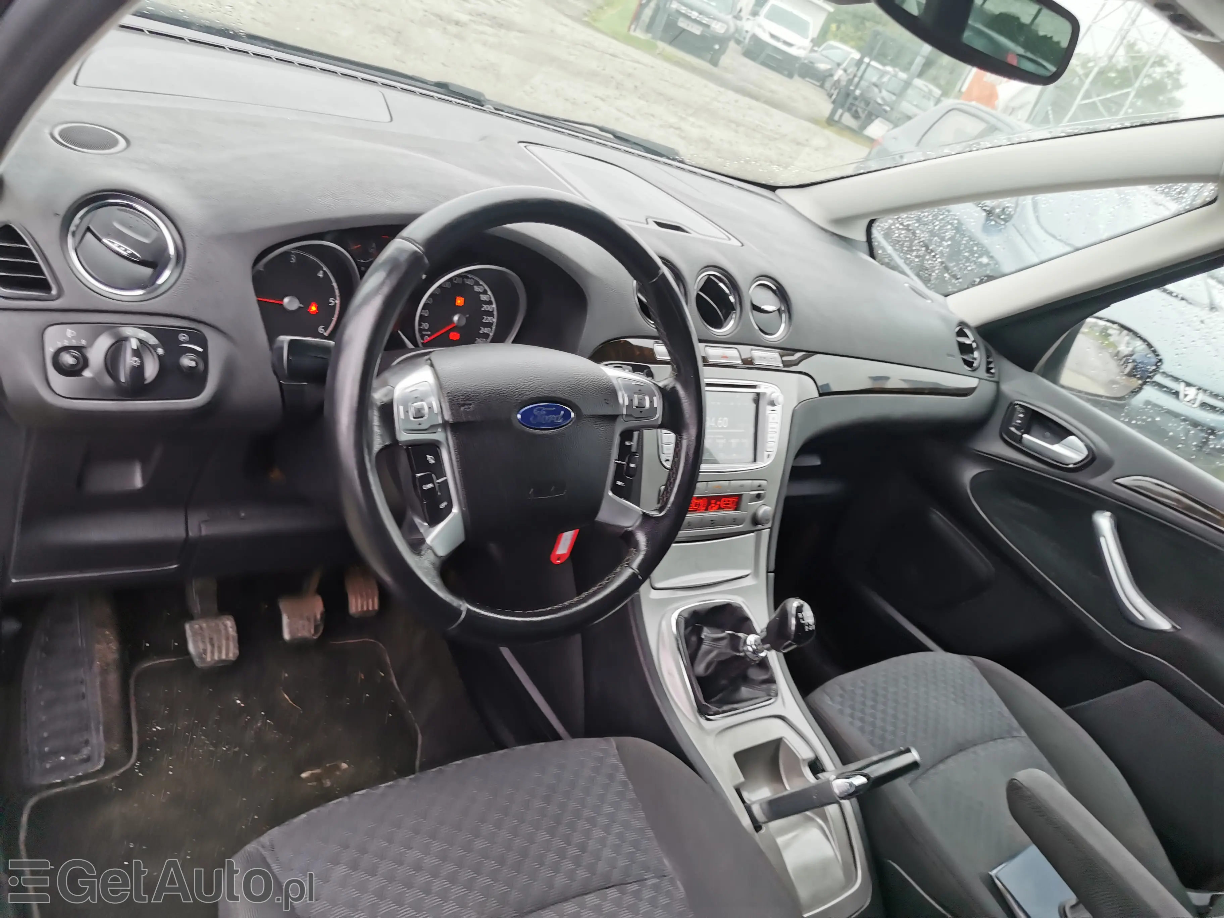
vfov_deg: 51.4
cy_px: 459
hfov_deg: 65.3
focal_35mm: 27
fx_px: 955
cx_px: 612
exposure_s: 1/122
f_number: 1.6
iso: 50
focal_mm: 5.56
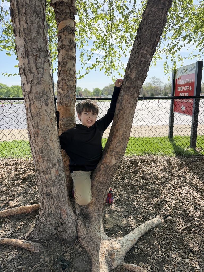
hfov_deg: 56.8
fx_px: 189
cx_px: 102
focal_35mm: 24
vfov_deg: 71.6
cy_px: 136
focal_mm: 6.76
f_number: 1.78
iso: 100
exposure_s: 1/2611
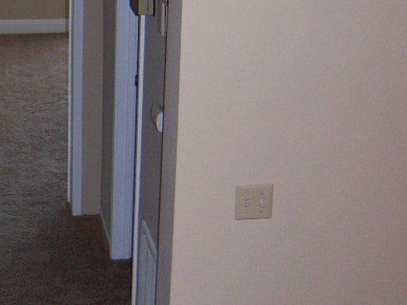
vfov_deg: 16.0
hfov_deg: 20.1
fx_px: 1081
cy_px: 108
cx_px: -67
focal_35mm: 92
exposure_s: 1/60
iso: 160
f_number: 2.8
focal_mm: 7.5
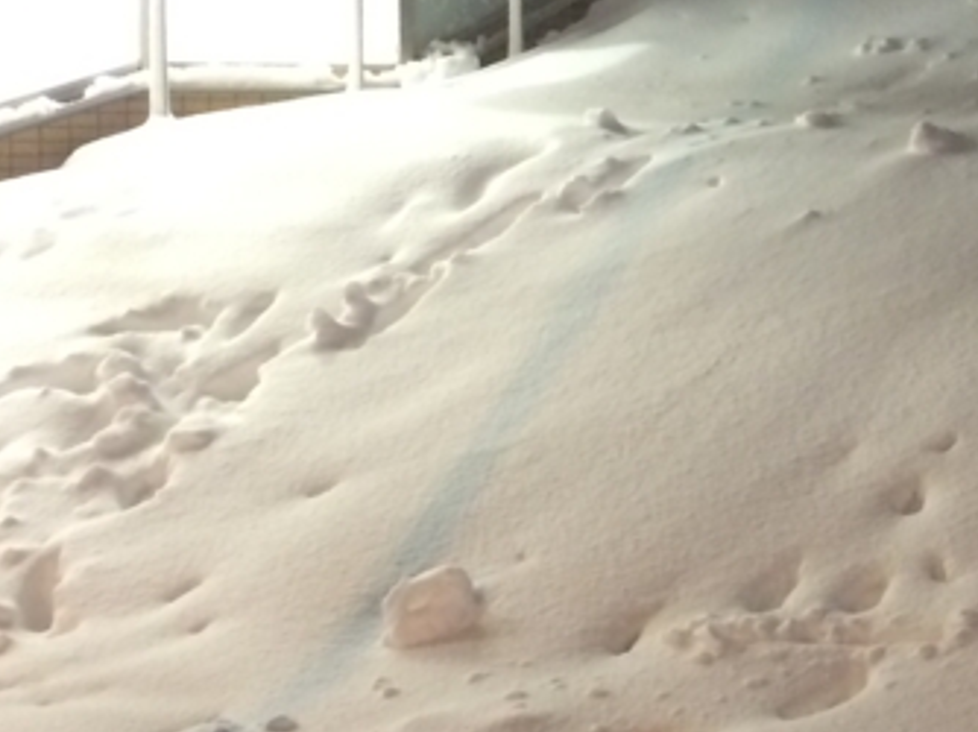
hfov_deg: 20.5
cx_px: 1013
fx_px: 2597
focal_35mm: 92
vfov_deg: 15.9
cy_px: 152
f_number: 2.2
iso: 320
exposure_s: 1/17
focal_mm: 4.12
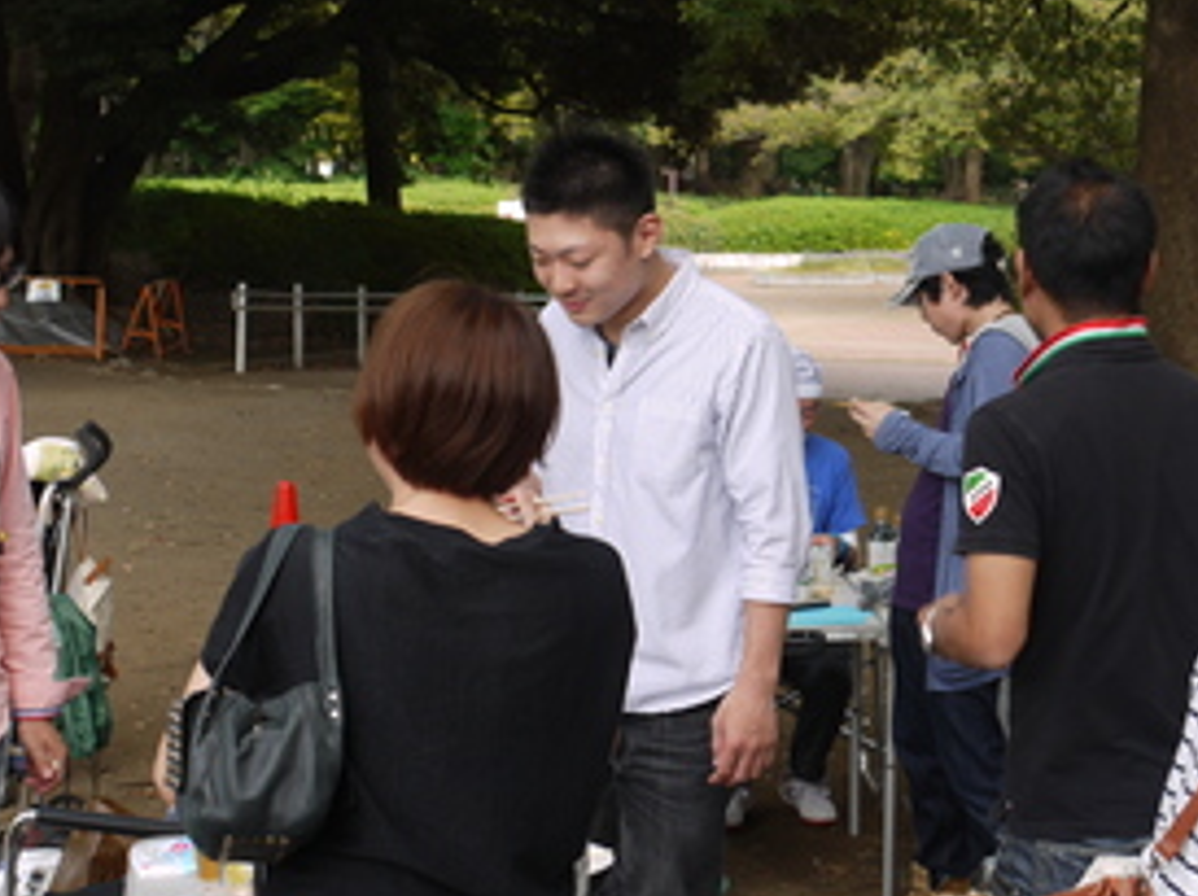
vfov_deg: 19.4
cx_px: 761
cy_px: 433
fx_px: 2628
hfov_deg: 25.6
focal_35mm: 76
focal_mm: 26
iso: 100
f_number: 5.6
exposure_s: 1/100
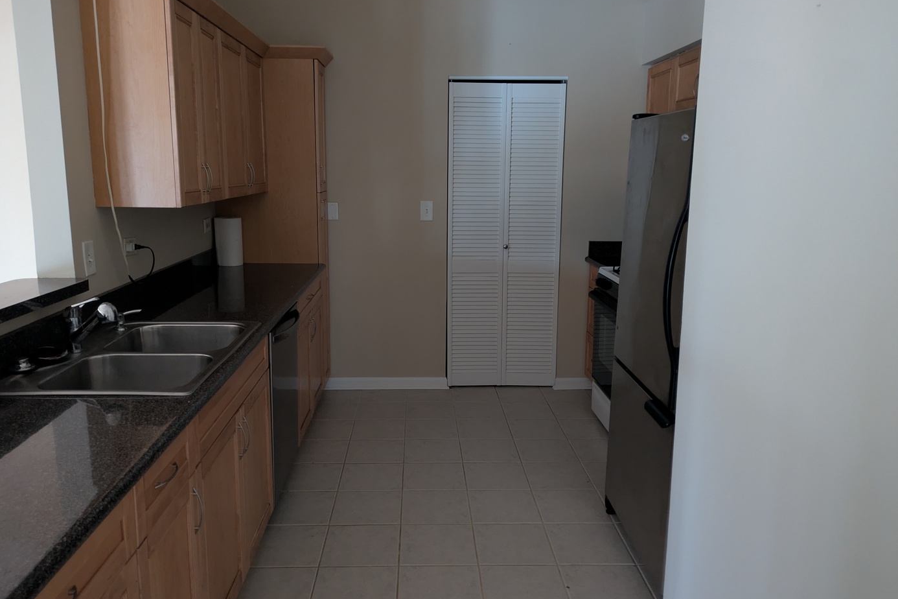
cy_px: 289
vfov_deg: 47.9
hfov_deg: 67.4
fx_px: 673
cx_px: 434
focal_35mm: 27
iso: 1035
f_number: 1.89
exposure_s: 1/12
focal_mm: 5.43
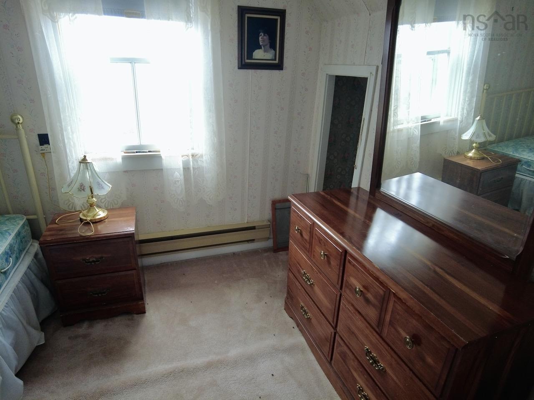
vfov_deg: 66.0
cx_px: 267
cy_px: 200
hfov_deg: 81.7
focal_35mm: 20
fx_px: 309
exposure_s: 1/10
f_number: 1.8
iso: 200
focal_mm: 4.4
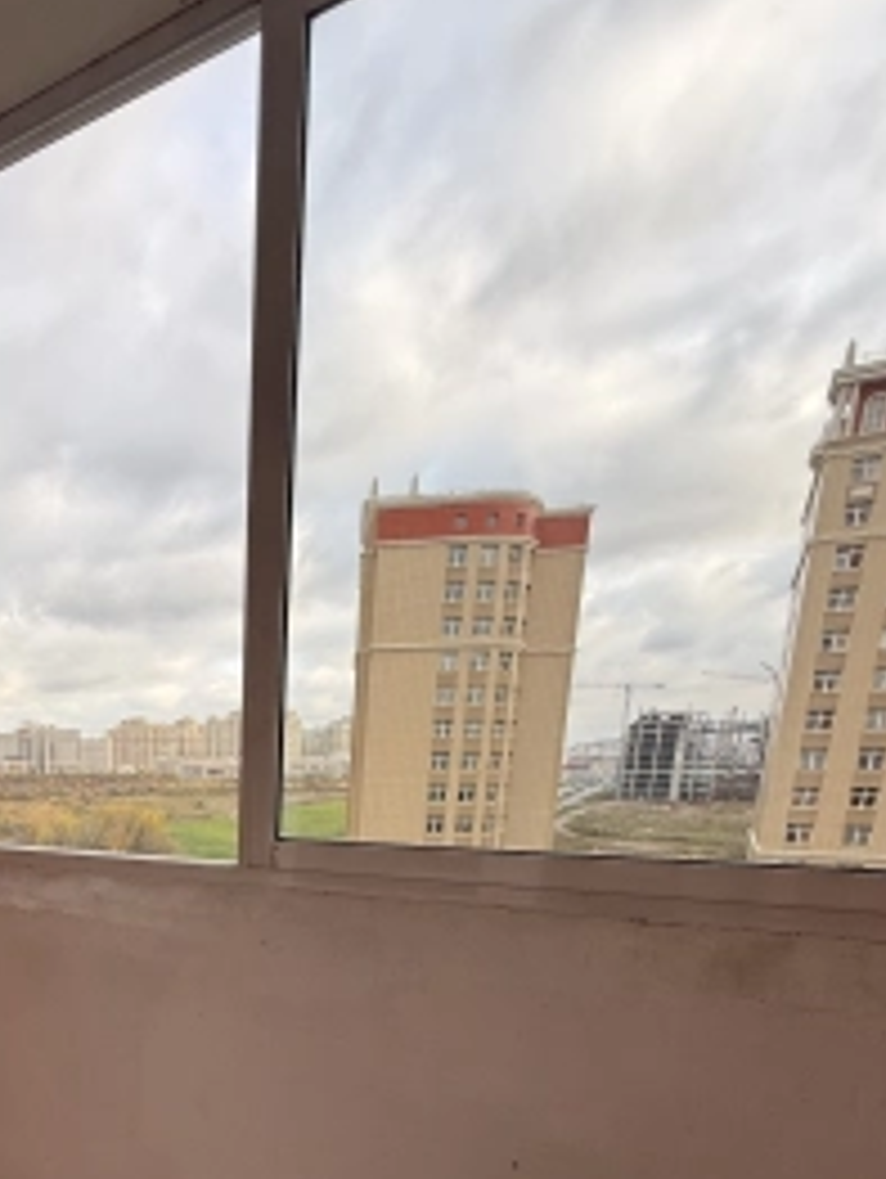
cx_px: 115
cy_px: 968
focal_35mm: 25
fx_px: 852
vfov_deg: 62.6
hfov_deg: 49.8
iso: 50
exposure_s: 1/357
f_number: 2.2
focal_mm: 2.22
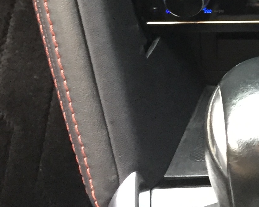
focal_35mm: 113
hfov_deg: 15.3
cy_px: -60
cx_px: 425
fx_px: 866
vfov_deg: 13.2
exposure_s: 1/20
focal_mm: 4.15
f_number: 2.2
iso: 250
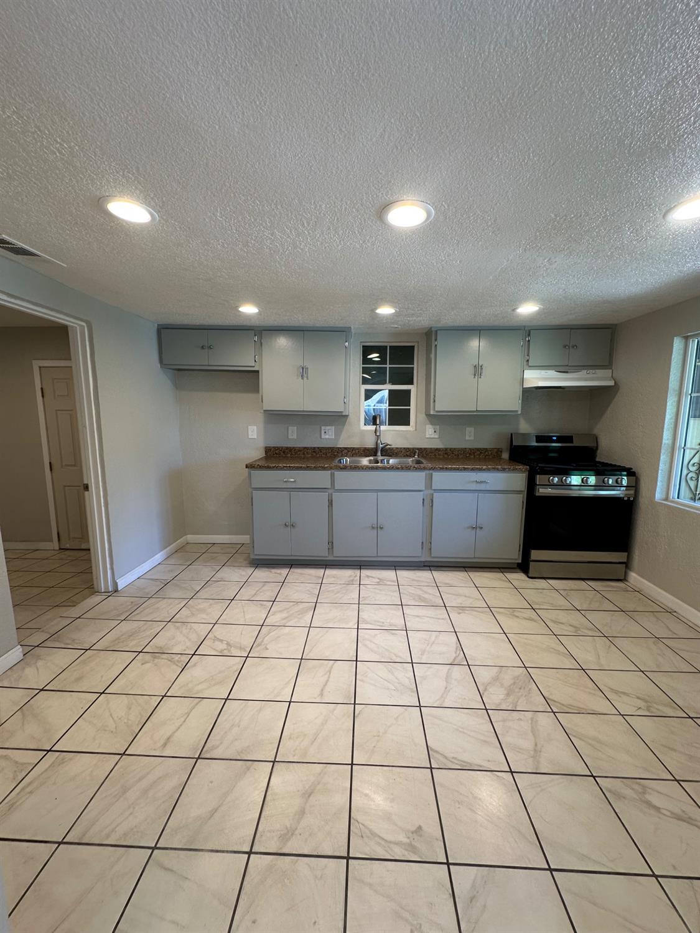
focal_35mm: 14
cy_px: 466
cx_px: 350
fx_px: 377
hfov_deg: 85.7
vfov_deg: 102.1
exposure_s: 1/60
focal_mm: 2.22
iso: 80
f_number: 2.2
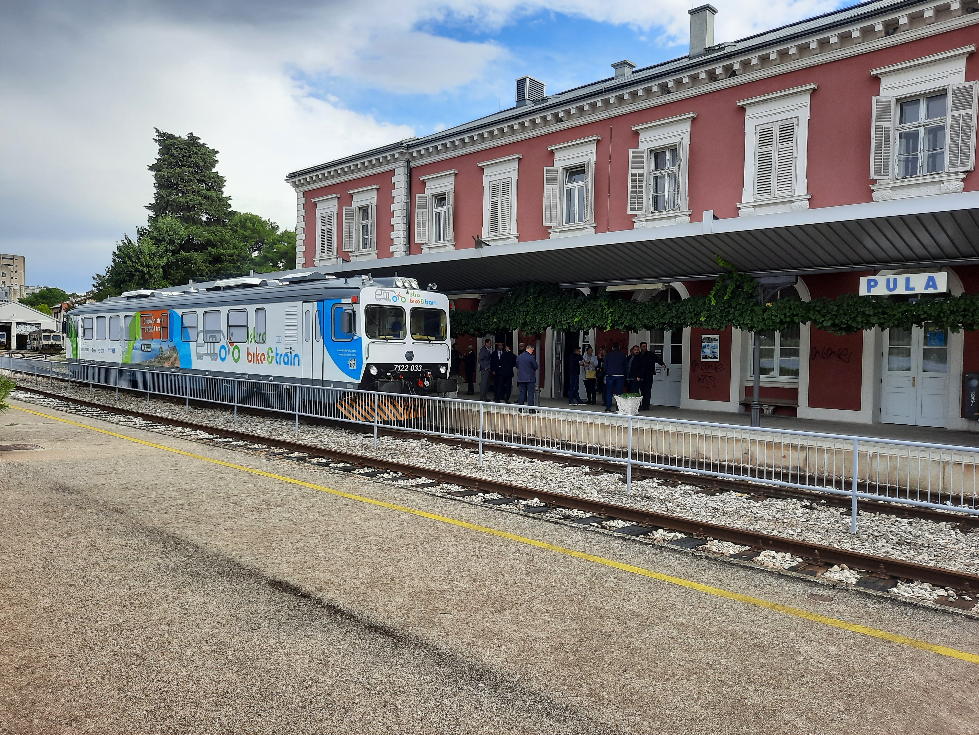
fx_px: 707
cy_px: 368
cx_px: 490
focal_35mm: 25
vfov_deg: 54.9
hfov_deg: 69.4
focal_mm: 4.6
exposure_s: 1/391
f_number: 2
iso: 32
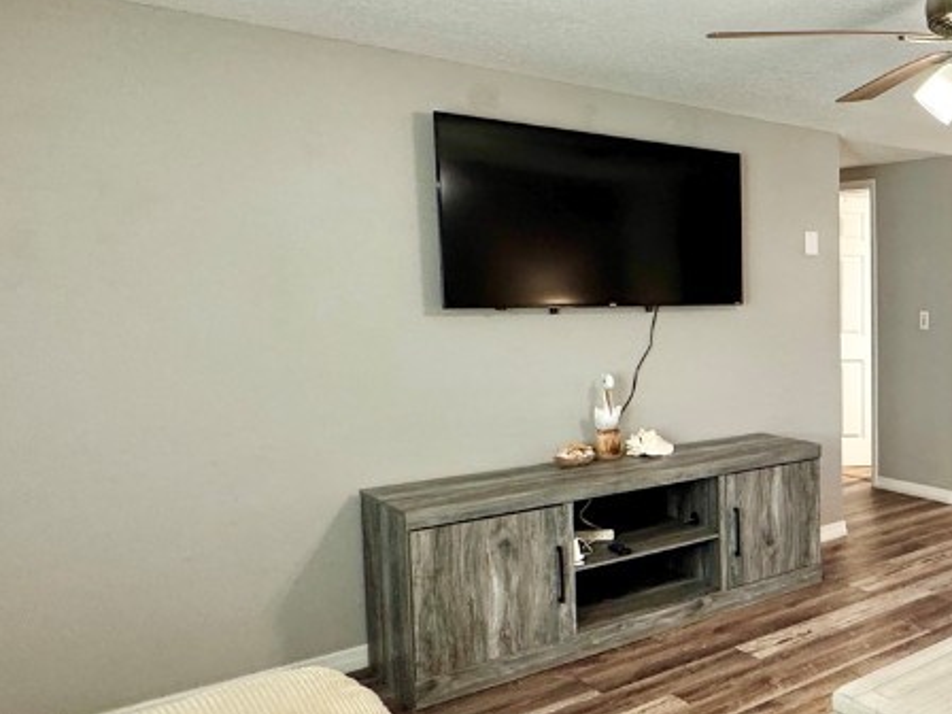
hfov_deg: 43.5
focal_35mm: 32
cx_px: 1054
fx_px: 880
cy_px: 355
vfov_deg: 44.2
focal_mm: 2.22
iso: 200
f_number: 2.2
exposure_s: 1/60
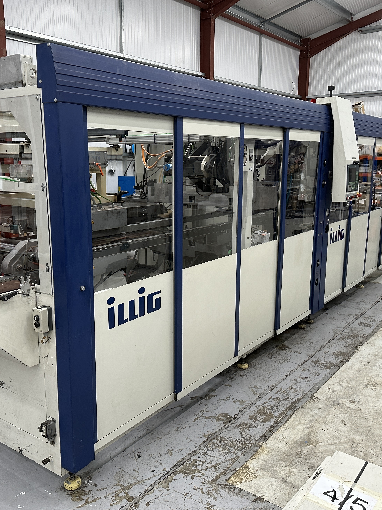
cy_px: 256
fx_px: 486
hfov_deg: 42.9
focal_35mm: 33
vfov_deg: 55.4
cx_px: 174
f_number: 1.78
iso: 160
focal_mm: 6.86
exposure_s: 1/109
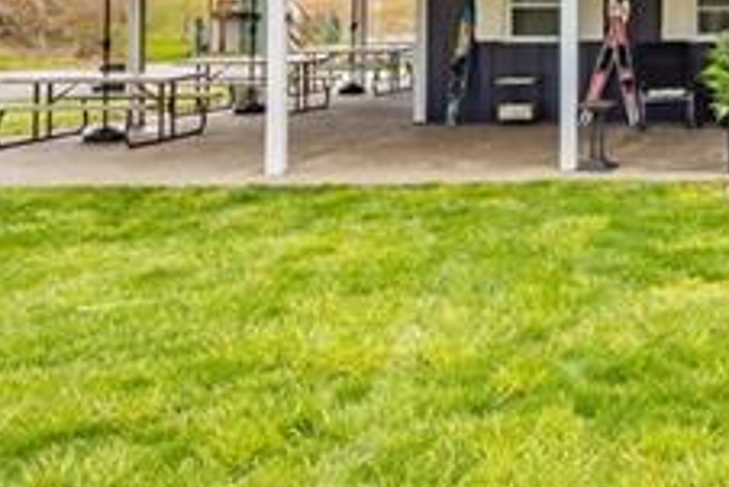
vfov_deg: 23.3
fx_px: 1074
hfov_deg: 30.9
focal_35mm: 53
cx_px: 903
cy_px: -100
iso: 100
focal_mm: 10
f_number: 6.3
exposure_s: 1/125
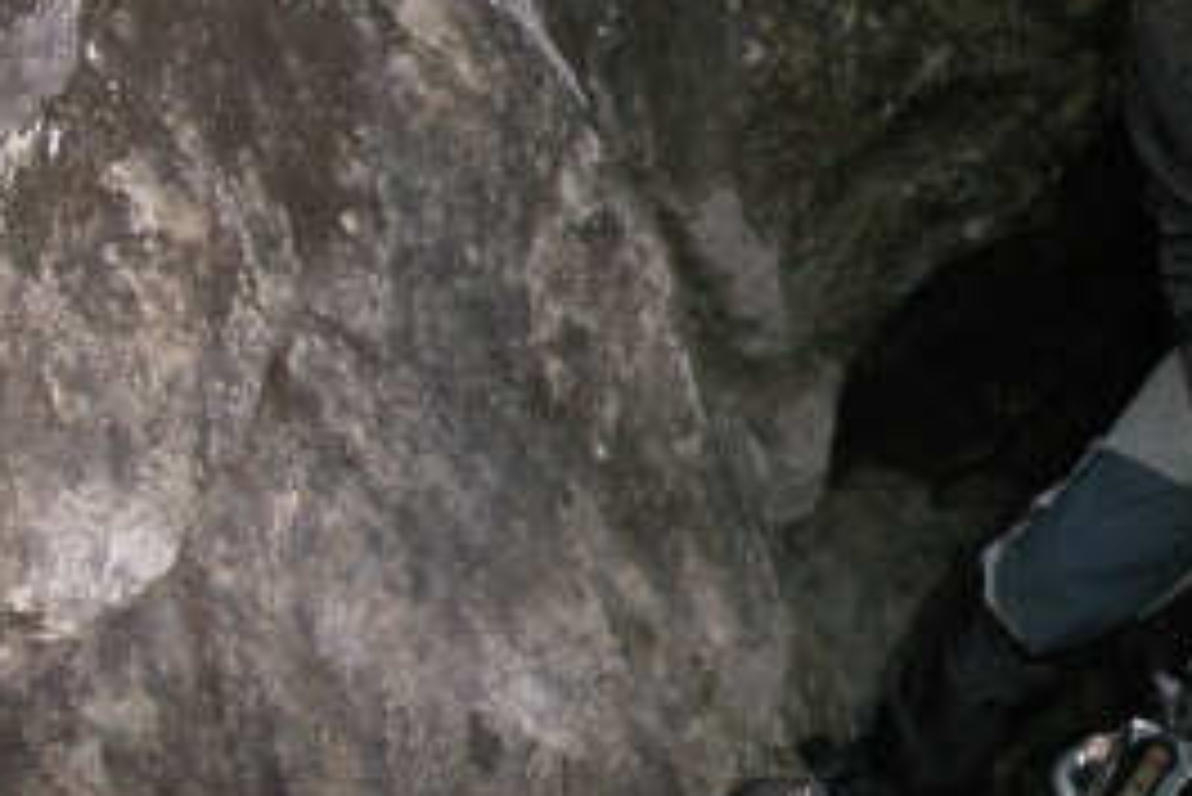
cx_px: 1354
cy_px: 238
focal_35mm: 93
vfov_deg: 14.7
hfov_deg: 20.7
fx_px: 3081
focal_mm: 7.7
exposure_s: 1/40
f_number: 3.5
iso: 160
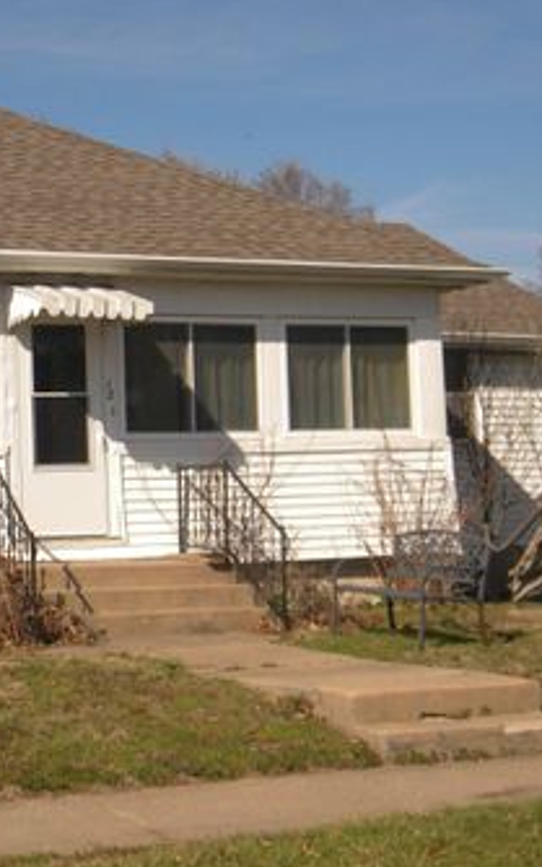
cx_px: 78
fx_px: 1535
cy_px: 427
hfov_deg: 19.7
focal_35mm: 65
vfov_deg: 31.5
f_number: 7.6
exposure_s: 1/516
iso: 110
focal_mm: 7.3
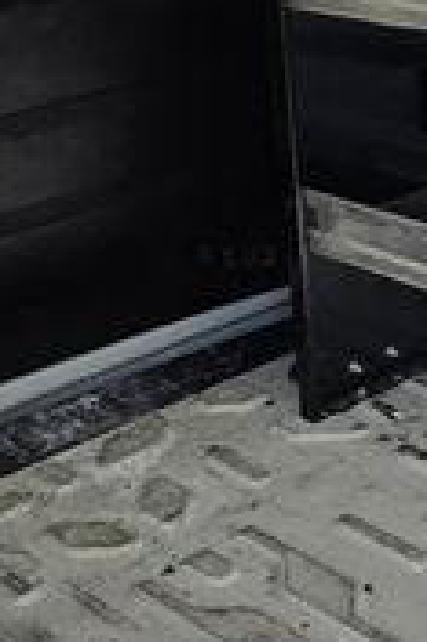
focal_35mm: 87
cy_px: 139
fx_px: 1551
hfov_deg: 15.4
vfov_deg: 23.1
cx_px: 427
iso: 25
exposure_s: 1/359
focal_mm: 6.3
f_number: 1.7
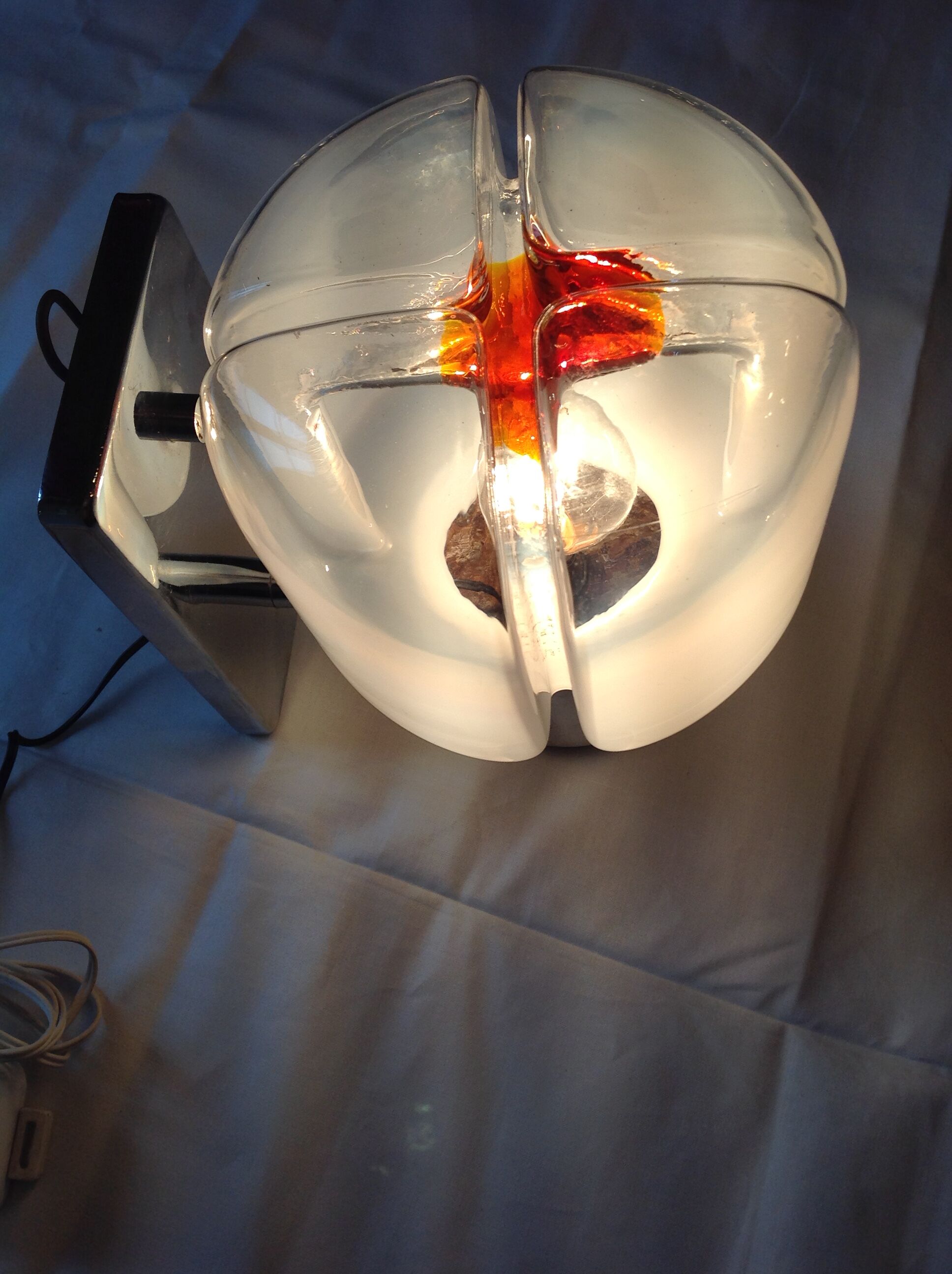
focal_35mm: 35
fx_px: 1287
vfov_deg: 52.7
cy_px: 637
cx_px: 476
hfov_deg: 40.6
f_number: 2.4
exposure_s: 1/216
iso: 50
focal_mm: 4.28
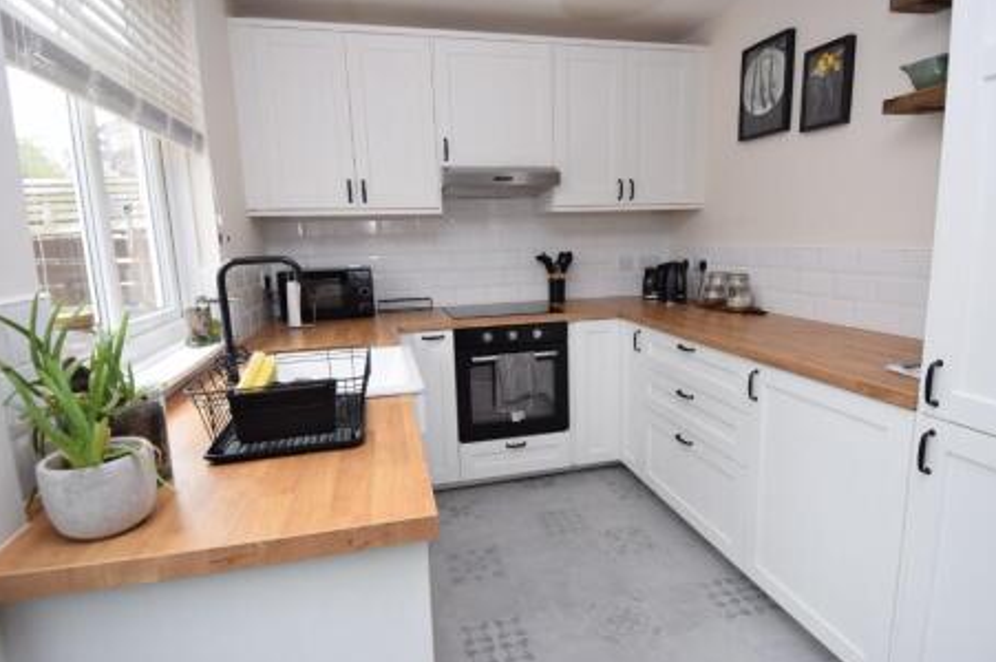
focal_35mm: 19
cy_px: 332
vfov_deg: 64.5
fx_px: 525
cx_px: 506
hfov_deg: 86.9
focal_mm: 12
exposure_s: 1/60
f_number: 4
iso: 400
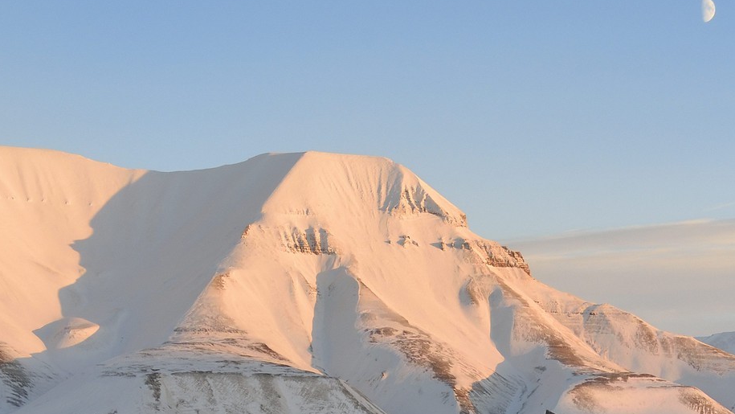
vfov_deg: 10.0
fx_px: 2144
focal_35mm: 110
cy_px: 883
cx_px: 549
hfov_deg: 19.3
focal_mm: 40
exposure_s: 1/160
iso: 200
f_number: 7.1
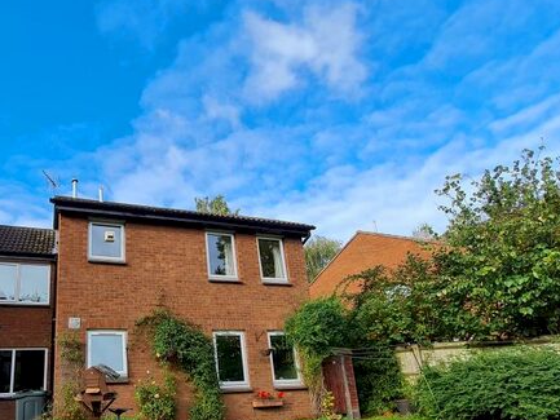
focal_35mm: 21
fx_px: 340
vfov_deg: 61.4
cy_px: 291
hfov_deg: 74.4
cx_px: 153
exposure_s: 1/602
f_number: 2.2
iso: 50
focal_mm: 1.74
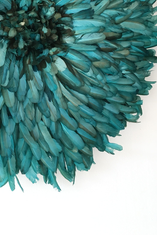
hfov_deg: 24.1
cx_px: 24
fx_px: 360
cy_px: 29
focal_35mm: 55
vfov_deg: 34.5
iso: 40
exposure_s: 1/33
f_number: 2.2
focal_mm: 4.15
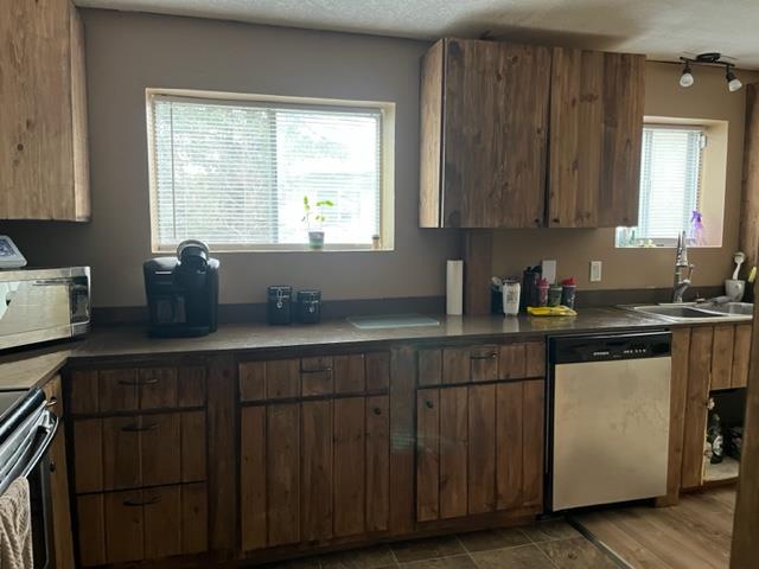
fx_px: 570
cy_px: 284
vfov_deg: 53.1
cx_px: 380
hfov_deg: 67.3
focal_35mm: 26
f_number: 1.6
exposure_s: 1/48
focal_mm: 5.1
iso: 500
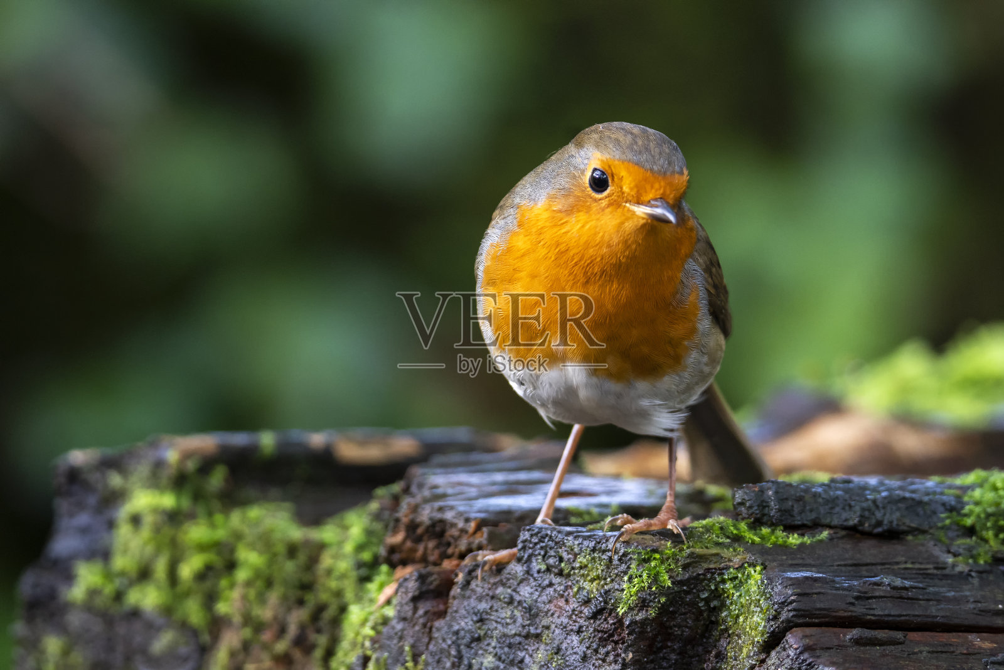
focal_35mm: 628
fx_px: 17520
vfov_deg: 2.2
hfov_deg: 3.3
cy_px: 335
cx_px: 502
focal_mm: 419
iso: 1250
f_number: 6.3
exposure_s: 1/100
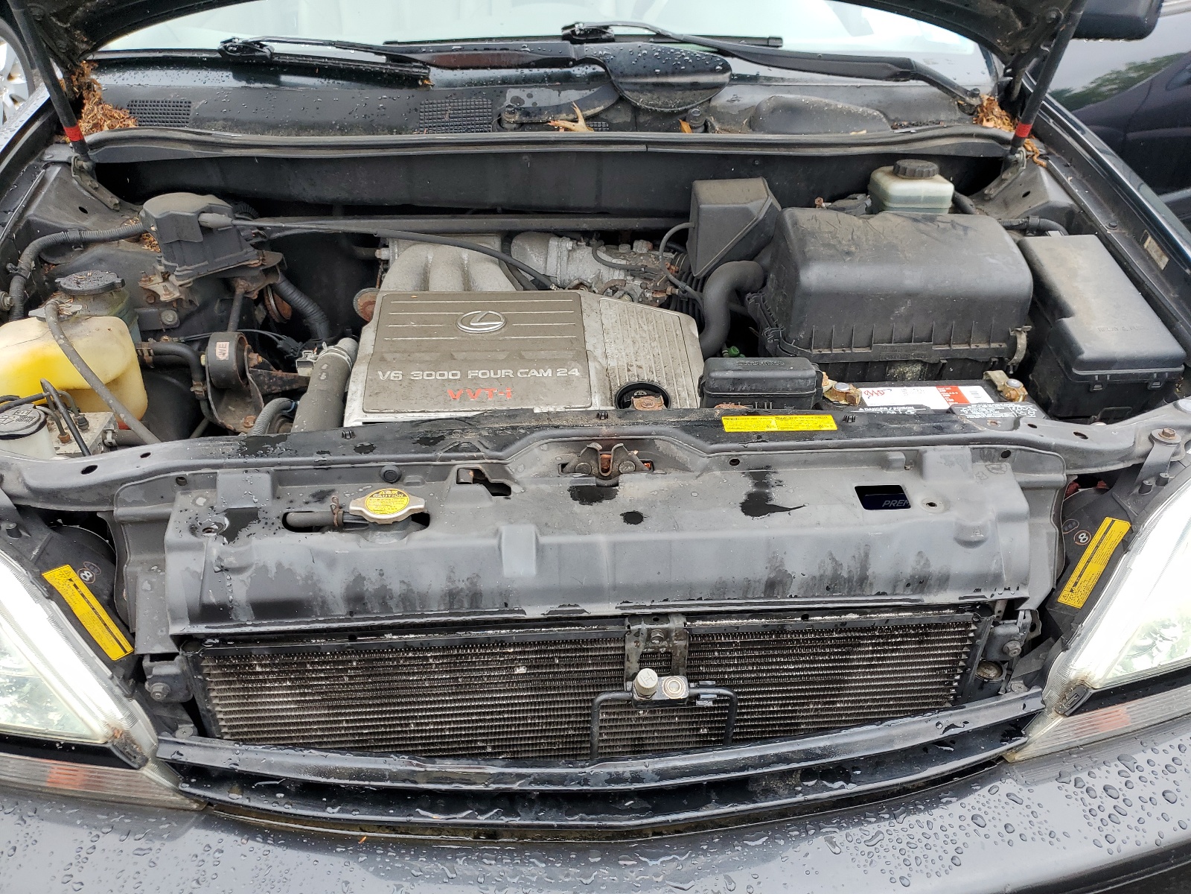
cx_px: 596
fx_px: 895
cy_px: 447
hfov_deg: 67.3
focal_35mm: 26
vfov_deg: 53.1
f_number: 1.5
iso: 50
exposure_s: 1/213
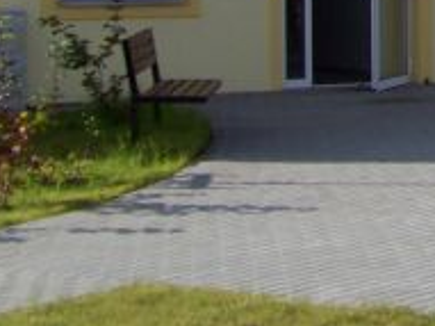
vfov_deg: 8.4
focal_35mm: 170
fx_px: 2135
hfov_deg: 10.8
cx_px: 834
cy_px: -250
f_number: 4
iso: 70
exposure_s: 1/640
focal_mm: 5.85
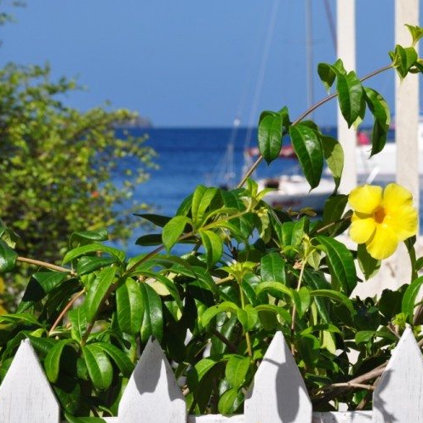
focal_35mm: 189
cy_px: 212
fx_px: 2613
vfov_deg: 9.3
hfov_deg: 9.2
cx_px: 313
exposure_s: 1/500
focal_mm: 98
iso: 200
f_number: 11
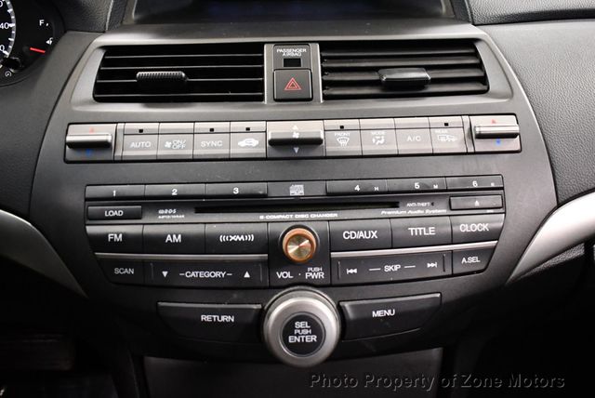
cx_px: 298
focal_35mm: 36
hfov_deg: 53.1
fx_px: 596
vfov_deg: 36.9
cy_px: 199
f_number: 3.5
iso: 3200
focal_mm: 18
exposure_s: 1/100
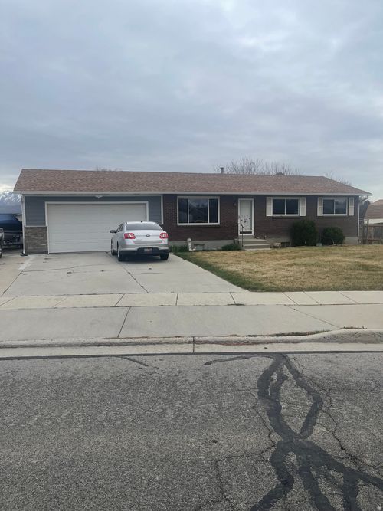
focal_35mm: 25
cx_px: 192
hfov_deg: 54.9
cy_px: 256
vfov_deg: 69.4
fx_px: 369
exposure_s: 1/3788
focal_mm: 5.1
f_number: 1.6
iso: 32
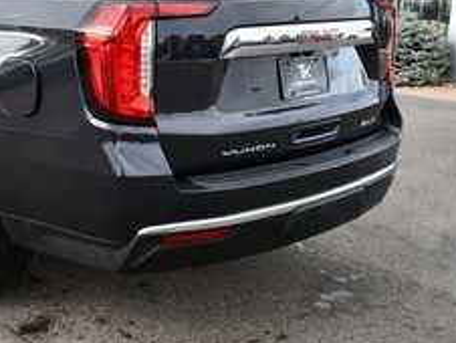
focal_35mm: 51
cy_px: 88
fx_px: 673
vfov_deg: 28.2
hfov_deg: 36.0
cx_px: 79
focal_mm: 20
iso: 360
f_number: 5.6
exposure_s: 1/250
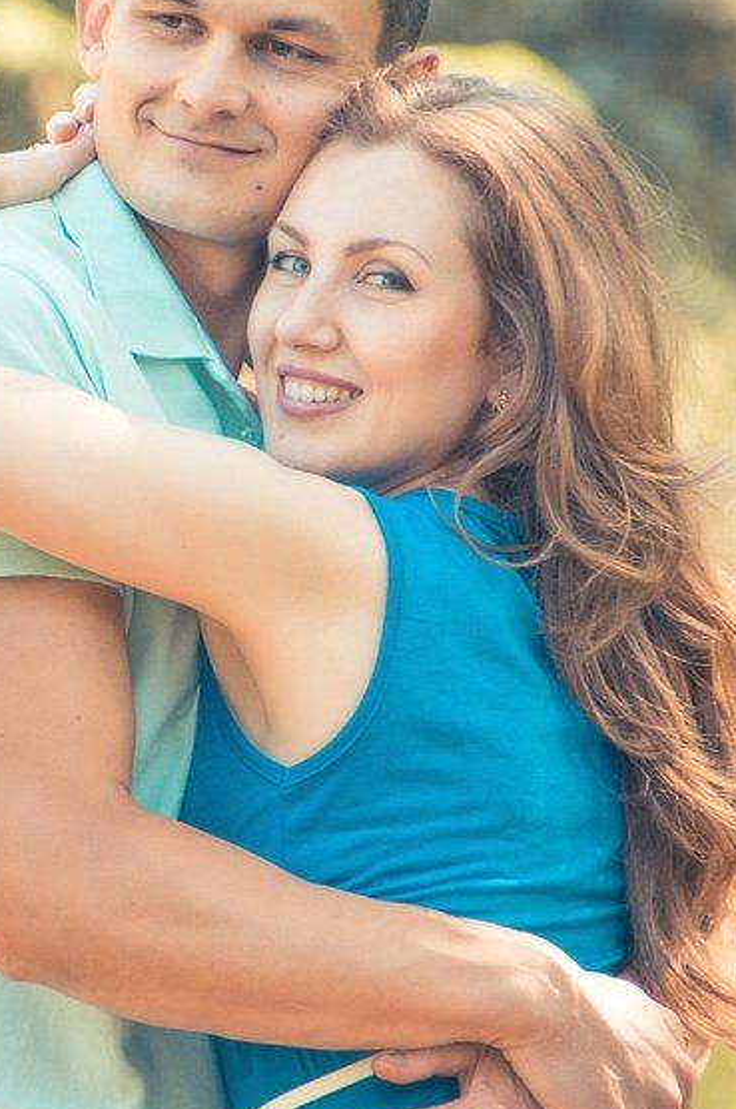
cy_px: 517
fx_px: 19933
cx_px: 215
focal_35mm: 648
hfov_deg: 2.1
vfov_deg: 3.2
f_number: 6.3
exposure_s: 1/100
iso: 400
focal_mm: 300
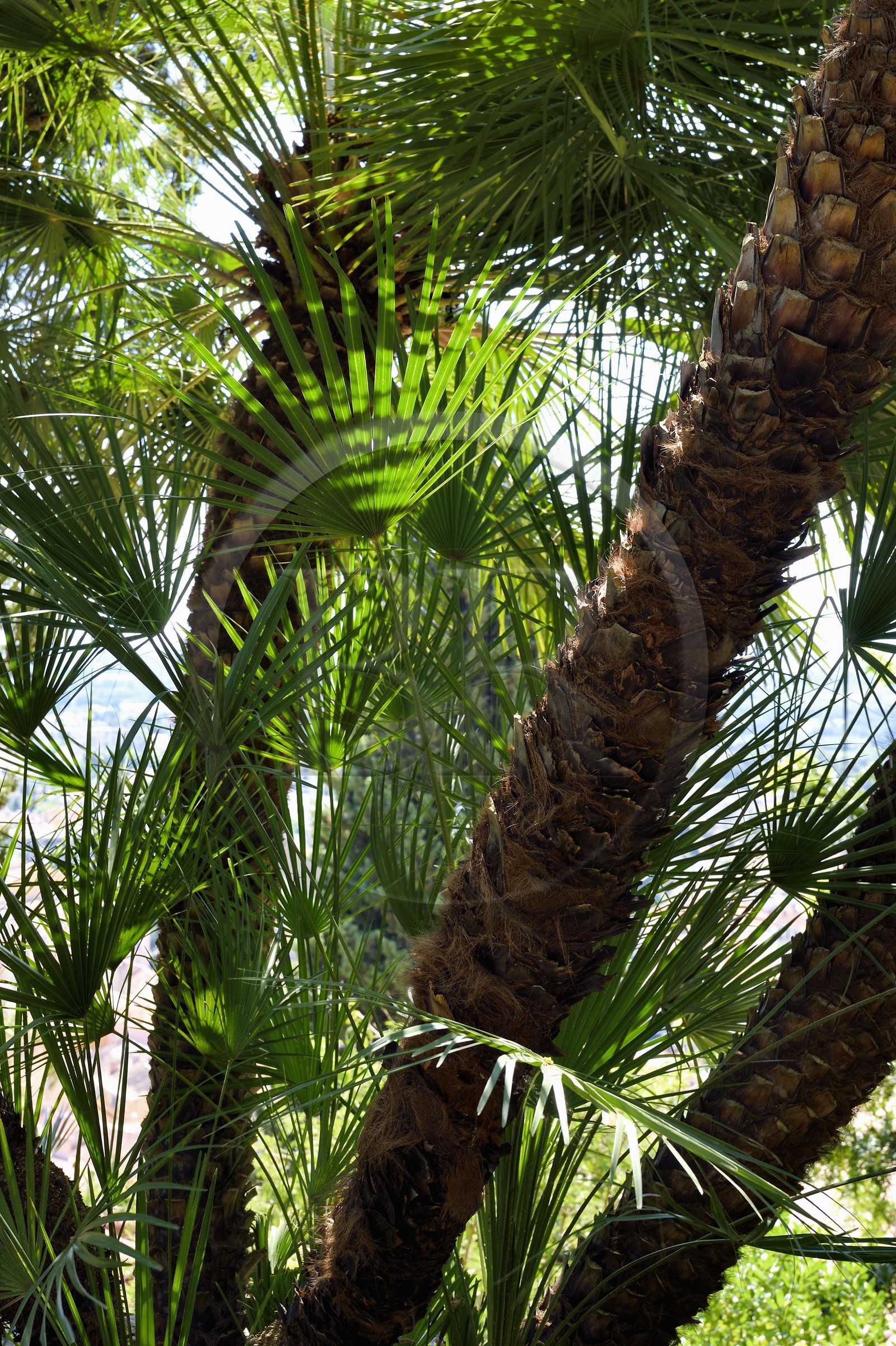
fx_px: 2429
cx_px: 448
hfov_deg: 20.9
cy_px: 673
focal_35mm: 65
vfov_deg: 31.0
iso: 200
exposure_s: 1/50
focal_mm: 65
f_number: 11
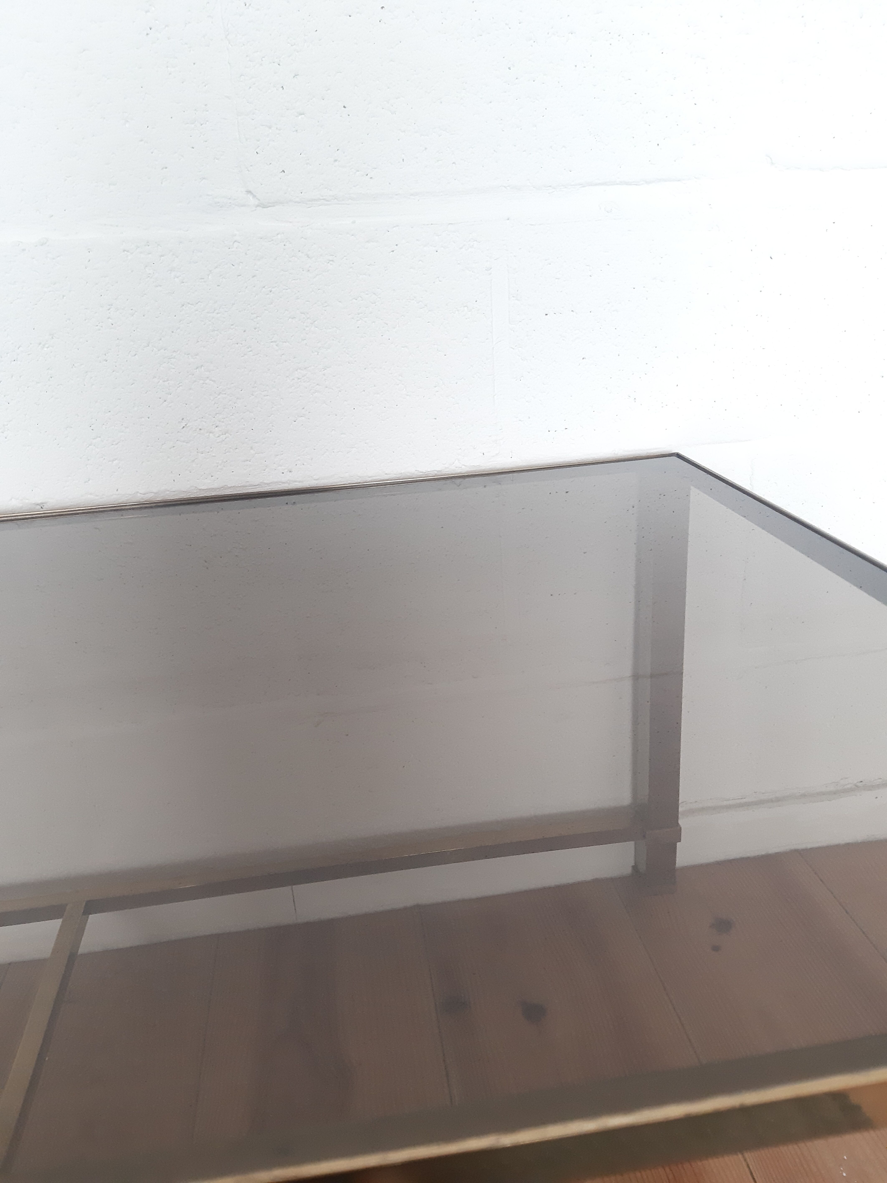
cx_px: 444
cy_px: 592
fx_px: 922
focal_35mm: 27
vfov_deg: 65.3
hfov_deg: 51.4
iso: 320
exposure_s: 1/50
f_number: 1.7
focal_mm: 3.93
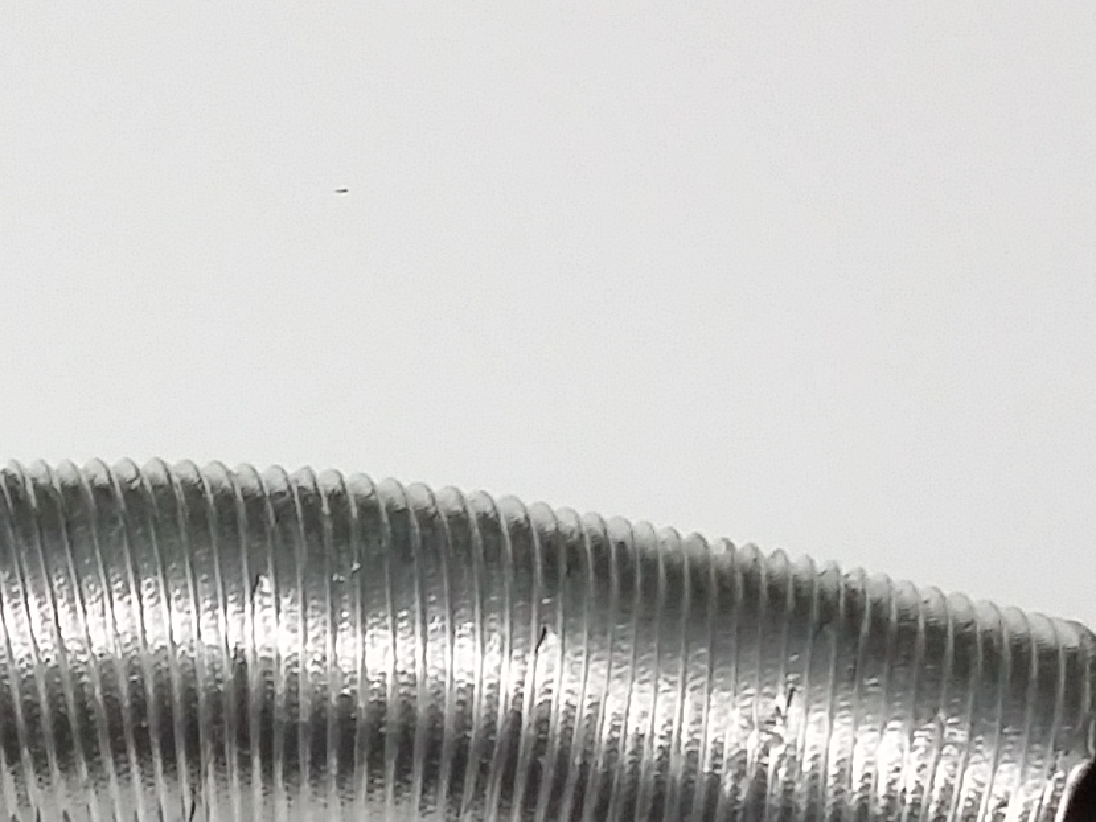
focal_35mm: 126
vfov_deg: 11.5
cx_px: 28
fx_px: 3990
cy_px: 1032
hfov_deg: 15.4
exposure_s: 1/15
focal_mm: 3.4
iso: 160
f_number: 2.4
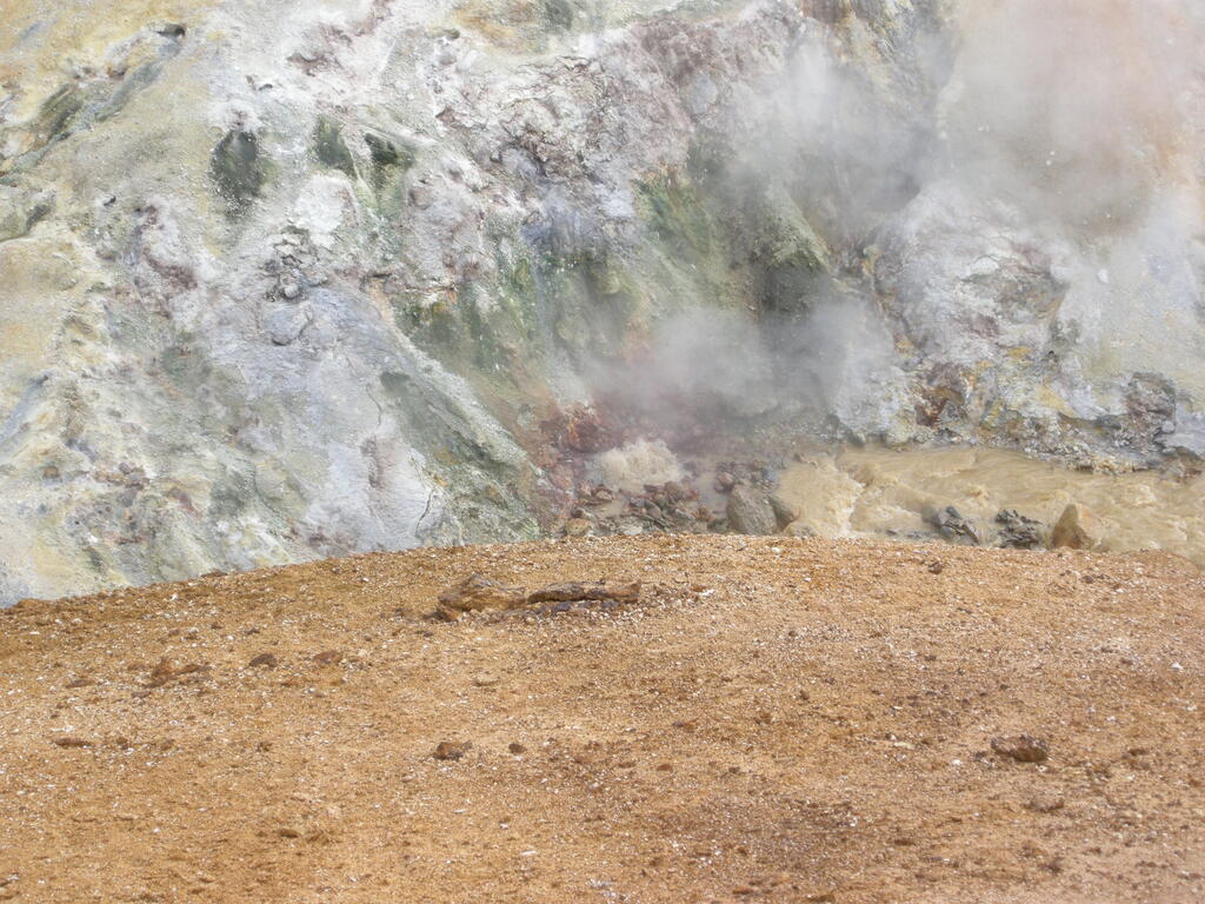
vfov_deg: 12.0
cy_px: 452
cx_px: 602
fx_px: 4282
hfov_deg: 16.0
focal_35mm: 123
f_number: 5.3
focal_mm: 26.3
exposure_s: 1/175
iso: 100
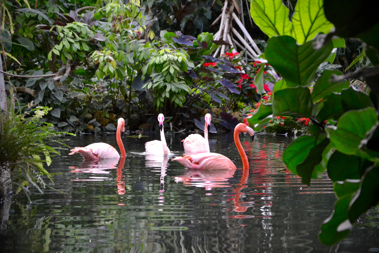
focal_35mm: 112
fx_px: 1184
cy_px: 126
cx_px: 190
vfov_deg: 12.2
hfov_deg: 18.2
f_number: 5.3
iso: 2500
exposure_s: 1/60
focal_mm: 75
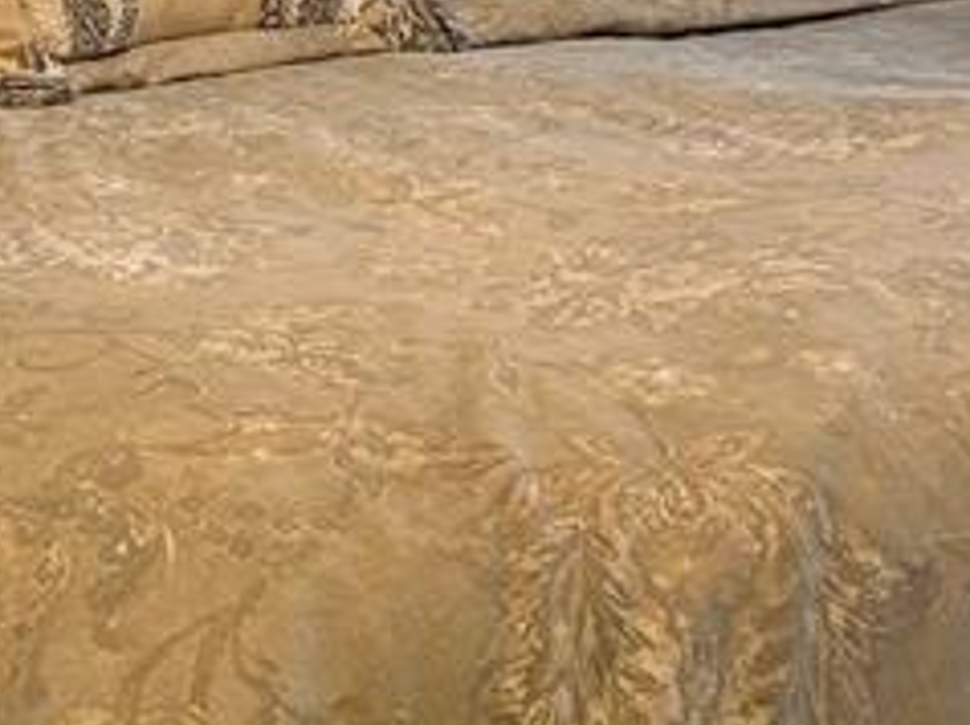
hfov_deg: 17.6
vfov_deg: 13.1
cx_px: 359
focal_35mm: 112
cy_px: 106
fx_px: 3135
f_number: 1.5
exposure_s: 1/60
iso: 100
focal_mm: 5.7
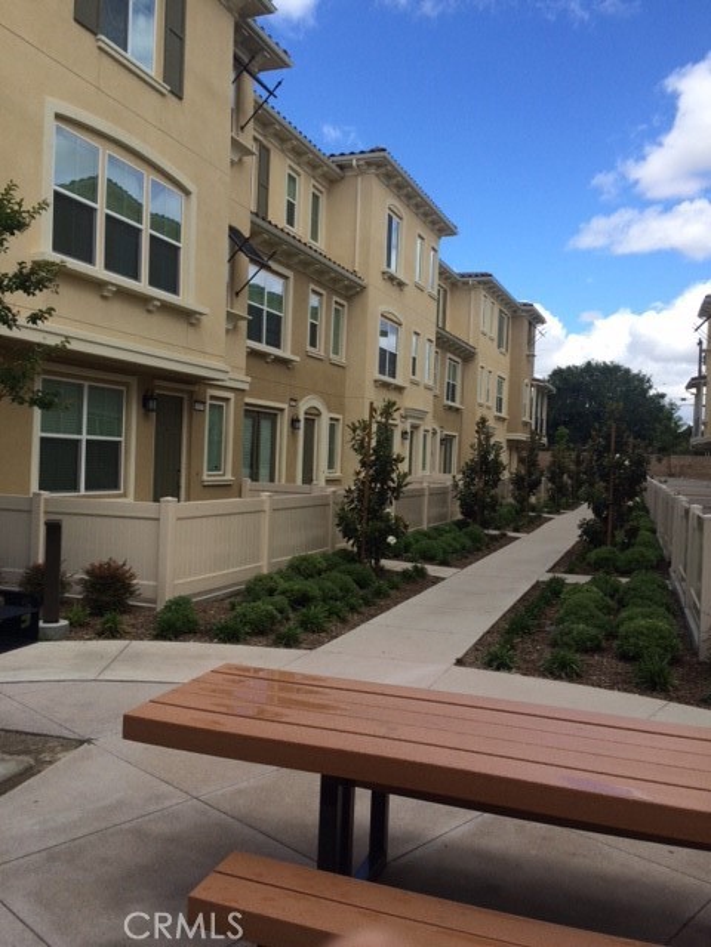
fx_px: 794
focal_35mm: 29
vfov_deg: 61.7
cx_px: 356
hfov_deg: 48.2
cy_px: 474
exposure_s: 1/1642
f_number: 2.2
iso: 32
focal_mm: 4.15
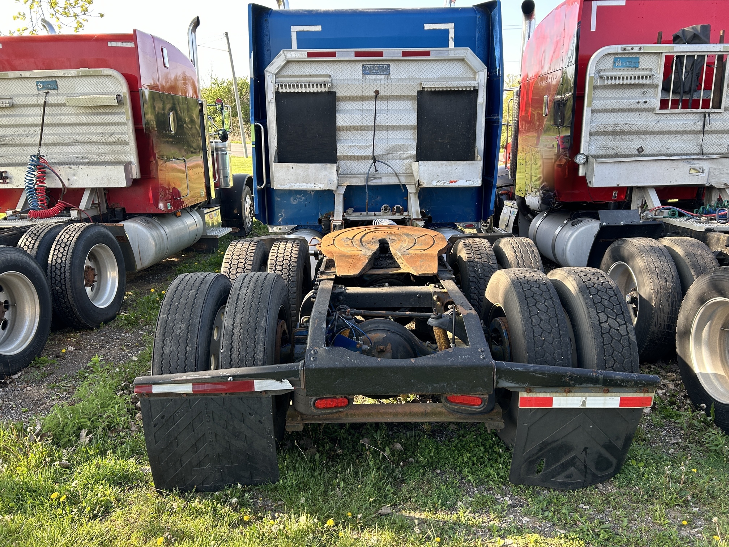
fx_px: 548
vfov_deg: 53.1
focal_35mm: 26
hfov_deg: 67.3
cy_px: 274
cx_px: 364
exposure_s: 1/349
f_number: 1.5
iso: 50
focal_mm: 5.7
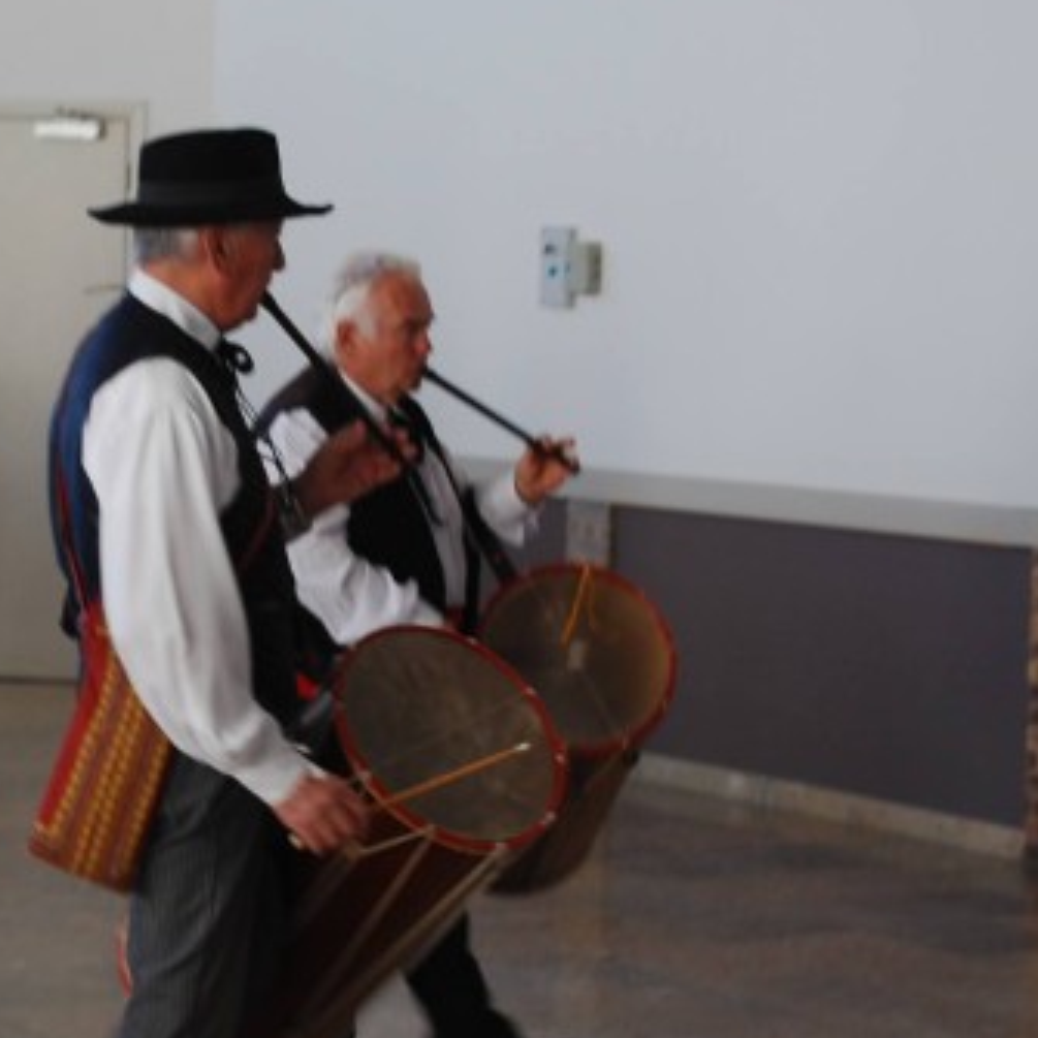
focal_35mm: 109
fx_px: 3698
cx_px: 95
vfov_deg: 16.0
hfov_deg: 15.8
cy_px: 440
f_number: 5
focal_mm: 32
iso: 280
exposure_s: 1/30
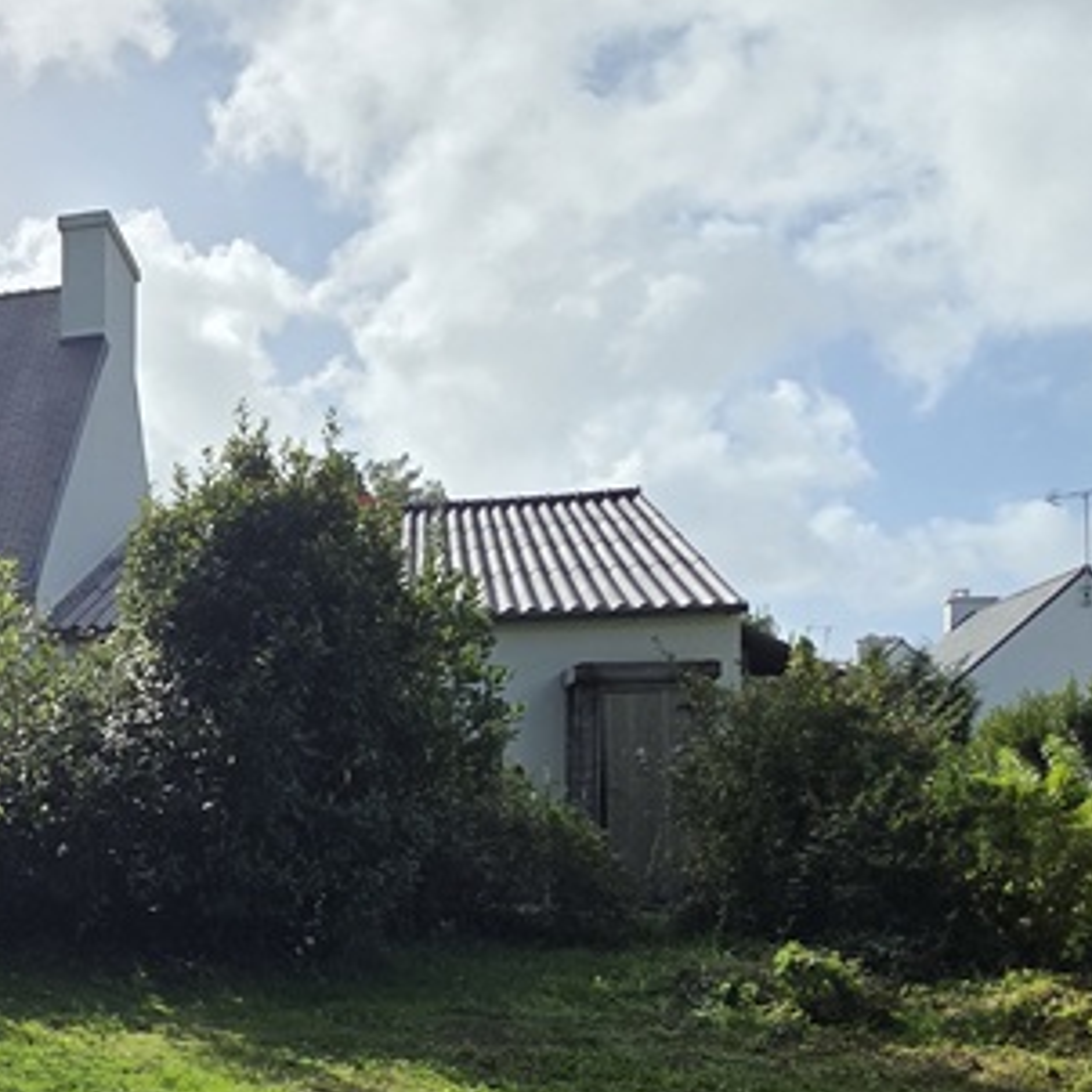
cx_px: -105
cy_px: 777
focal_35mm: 39
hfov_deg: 36.4
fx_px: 1392
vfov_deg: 41.9
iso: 40
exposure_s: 1/4125
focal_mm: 2.2
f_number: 1.9
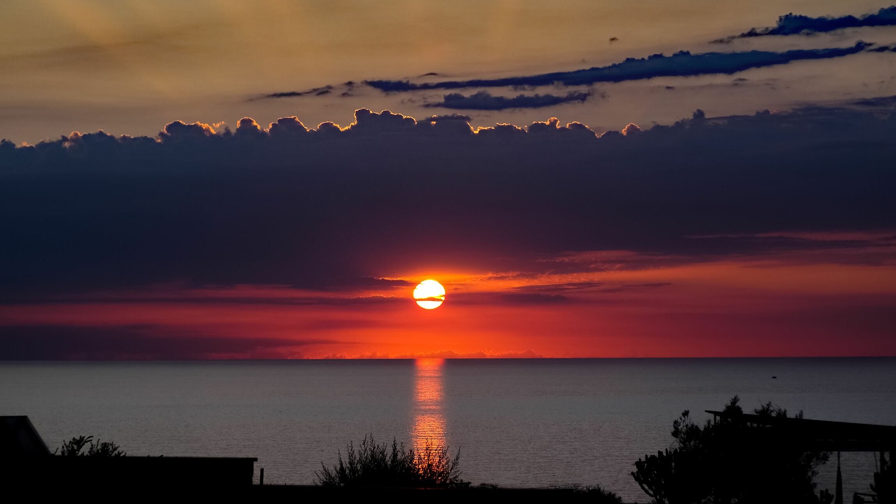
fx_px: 3350
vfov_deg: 8.6
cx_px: 437
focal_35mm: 141
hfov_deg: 15.2
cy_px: 179
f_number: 5.6
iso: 100
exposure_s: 1/200
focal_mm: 62
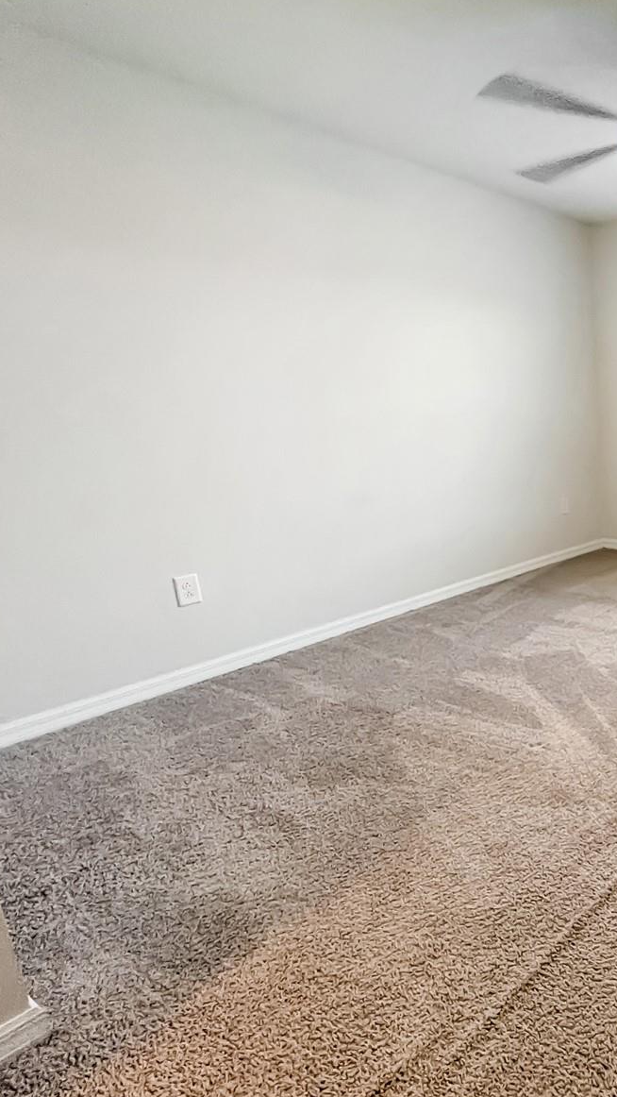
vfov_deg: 83.8
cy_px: 554
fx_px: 611
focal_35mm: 21
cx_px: 732
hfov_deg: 39.5
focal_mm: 2.22
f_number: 2.2
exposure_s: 1/60
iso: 640
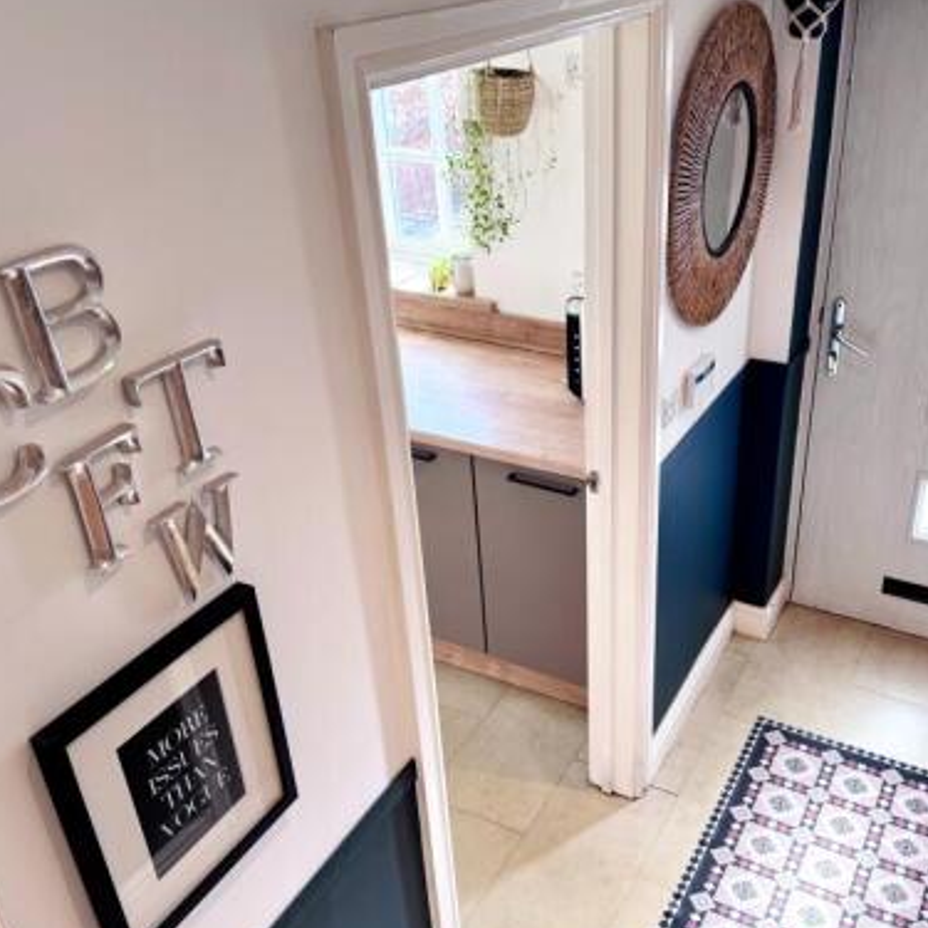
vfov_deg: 49.7
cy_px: 471
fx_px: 1001
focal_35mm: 33
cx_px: 588
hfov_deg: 49.2
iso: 100
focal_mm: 6.76
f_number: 1.78
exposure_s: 1/145
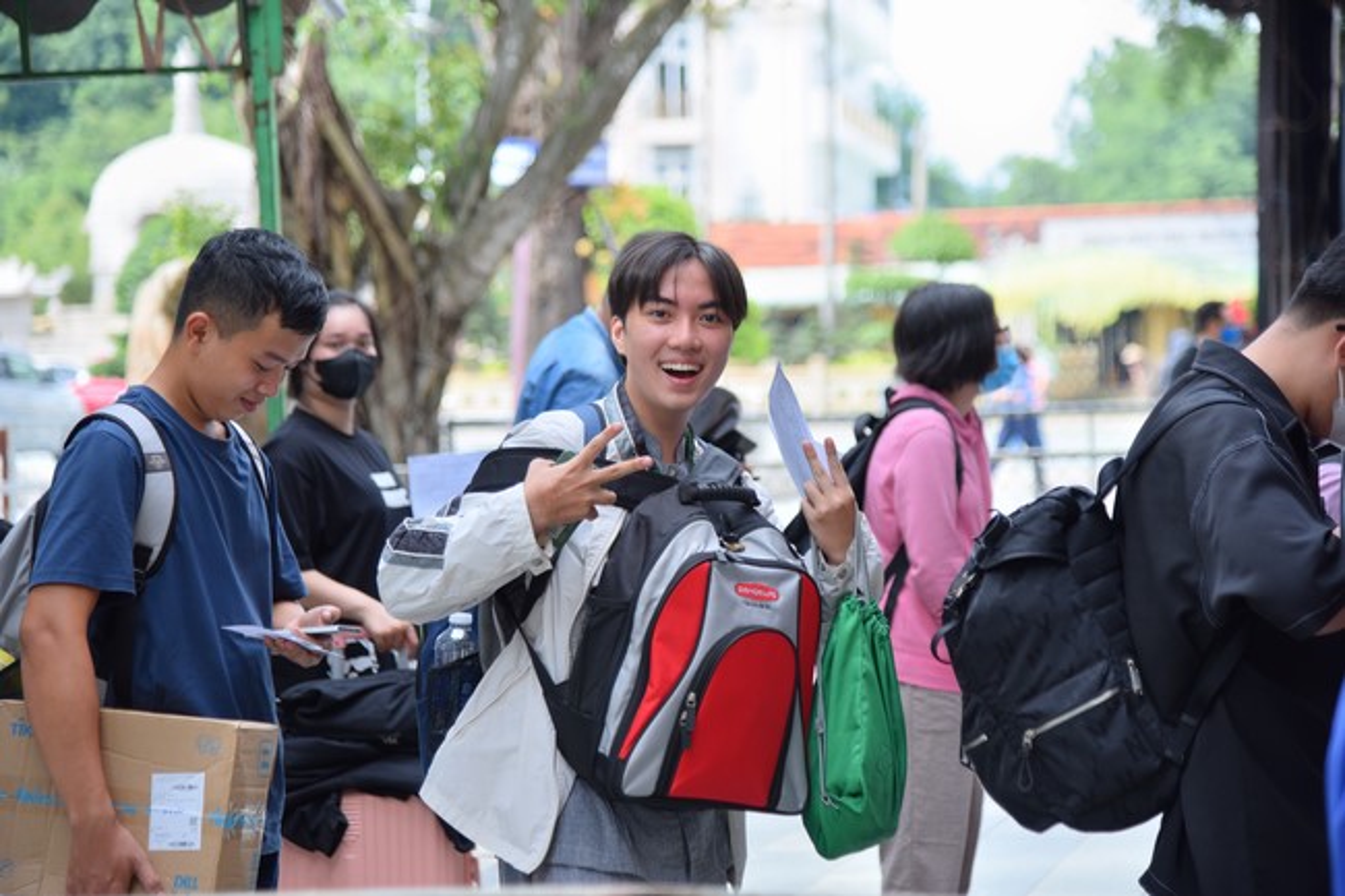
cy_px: 448
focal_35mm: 92
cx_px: 672
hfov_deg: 22.1
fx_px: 3436
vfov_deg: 14.9
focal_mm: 92
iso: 100
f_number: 4
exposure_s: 1/200
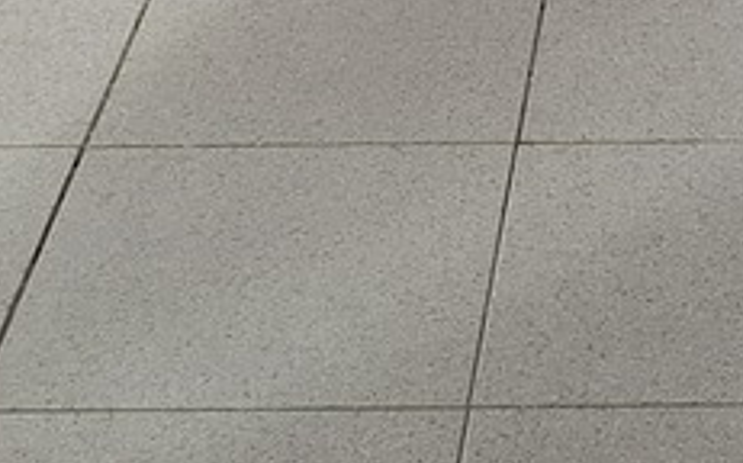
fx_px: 3076
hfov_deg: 13.5
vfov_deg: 7.1
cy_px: -1215
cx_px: 852
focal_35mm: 152
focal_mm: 5.54
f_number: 1.8
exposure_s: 1/161
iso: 50
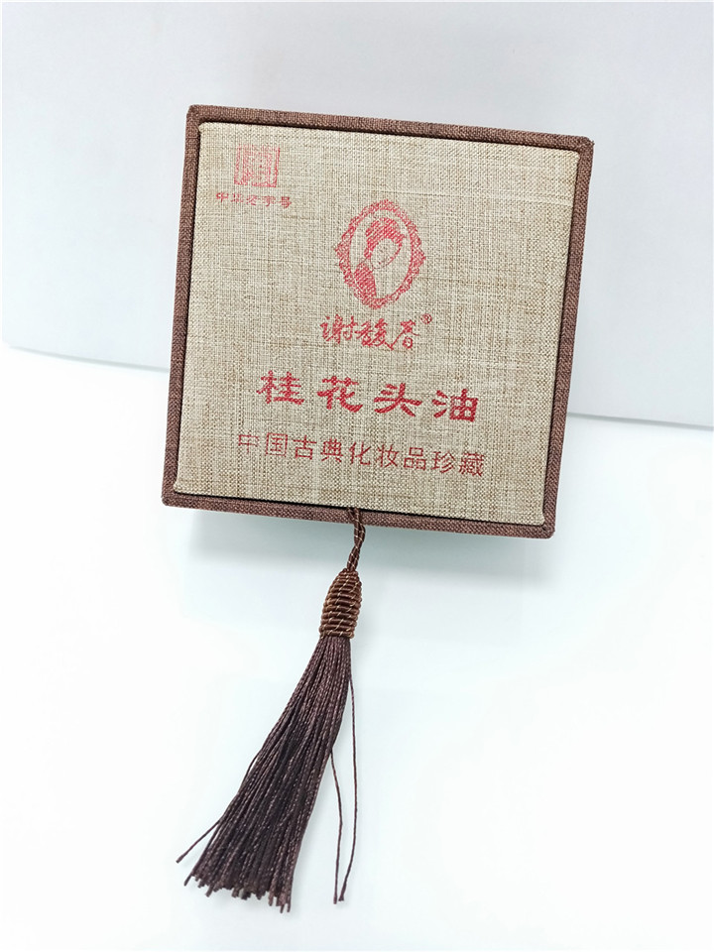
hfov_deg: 58.9
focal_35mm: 23
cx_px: 357
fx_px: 633
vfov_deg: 73.9
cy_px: 476
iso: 157
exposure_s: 1/50
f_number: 1.7
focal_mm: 3.99
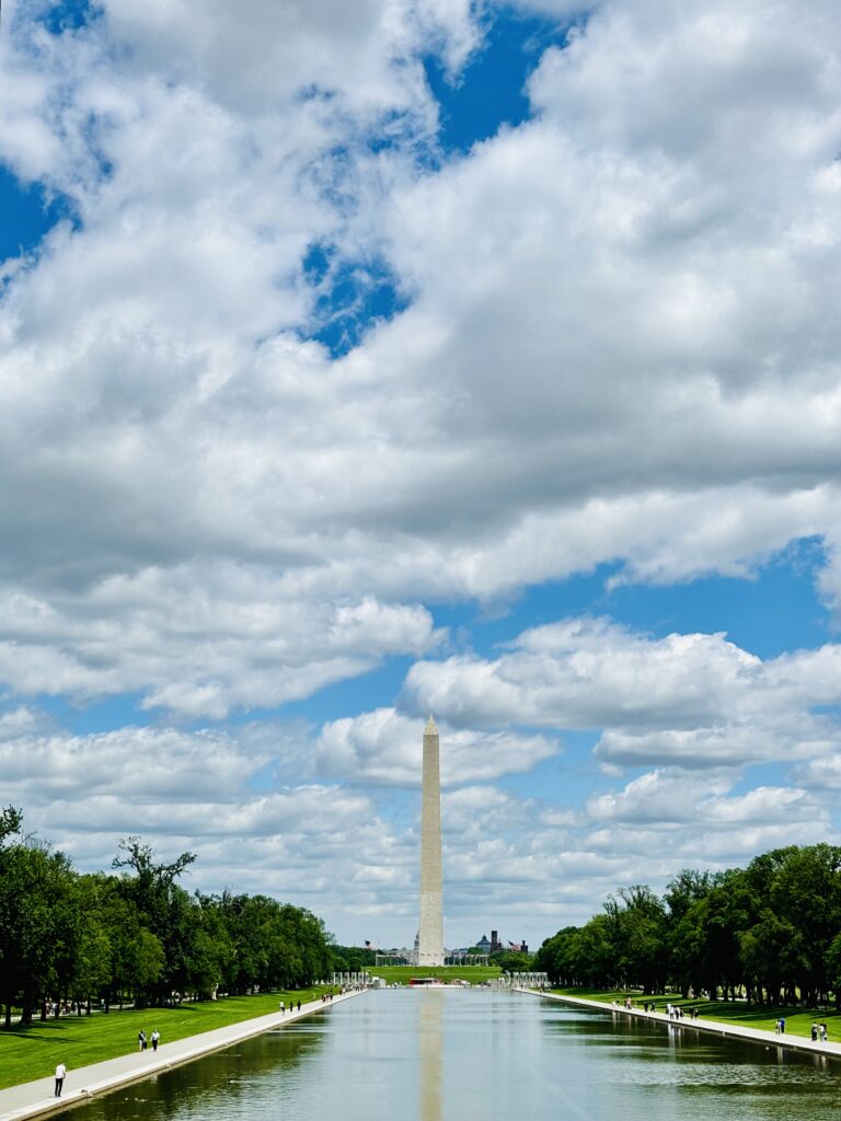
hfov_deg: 28.0
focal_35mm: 52
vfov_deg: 36.8
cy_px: 560
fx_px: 1684
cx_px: 420
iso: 40
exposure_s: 1/5076
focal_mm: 5.96
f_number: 1.6
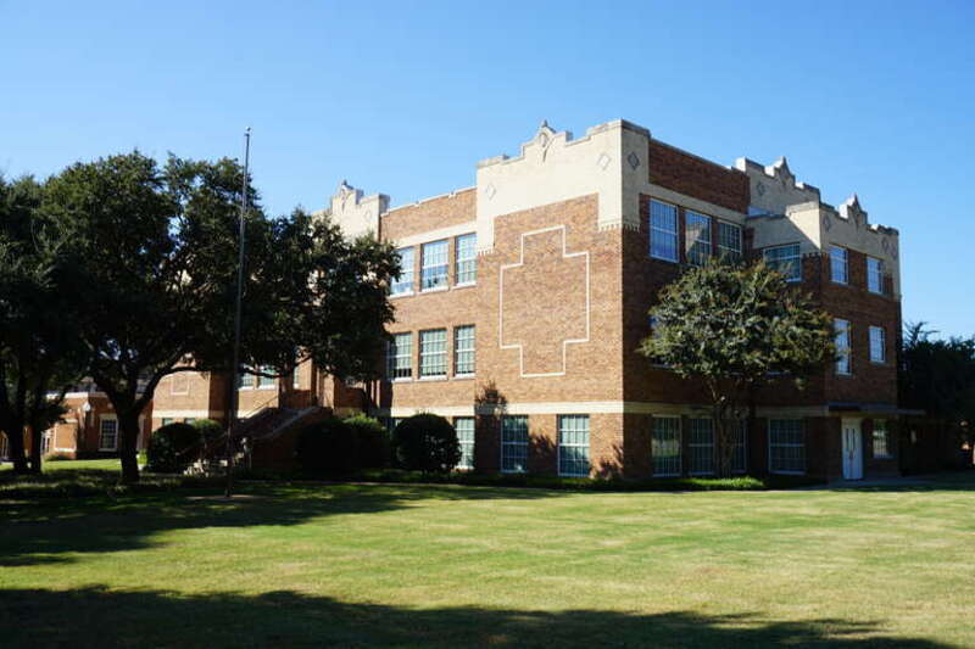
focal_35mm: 33
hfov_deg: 57.2
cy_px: 324
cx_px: 488
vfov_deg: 40.0
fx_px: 894
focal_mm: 22
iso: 100
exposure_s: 1/100
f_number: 10
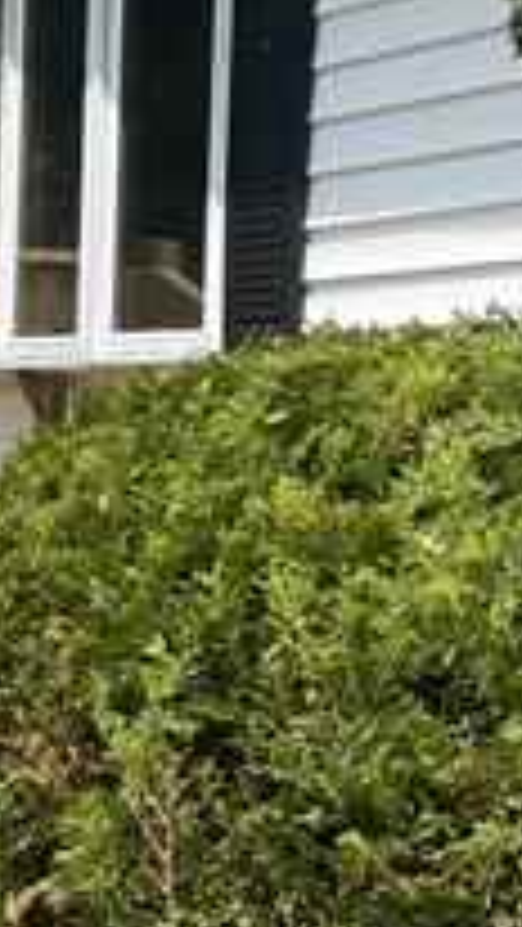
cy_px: 531
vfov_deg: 16.2
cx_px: -486
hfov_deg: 8.7
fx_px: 3245
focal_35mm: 132
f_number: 1.8
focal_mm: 4.25
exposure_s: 1/1927
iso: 32
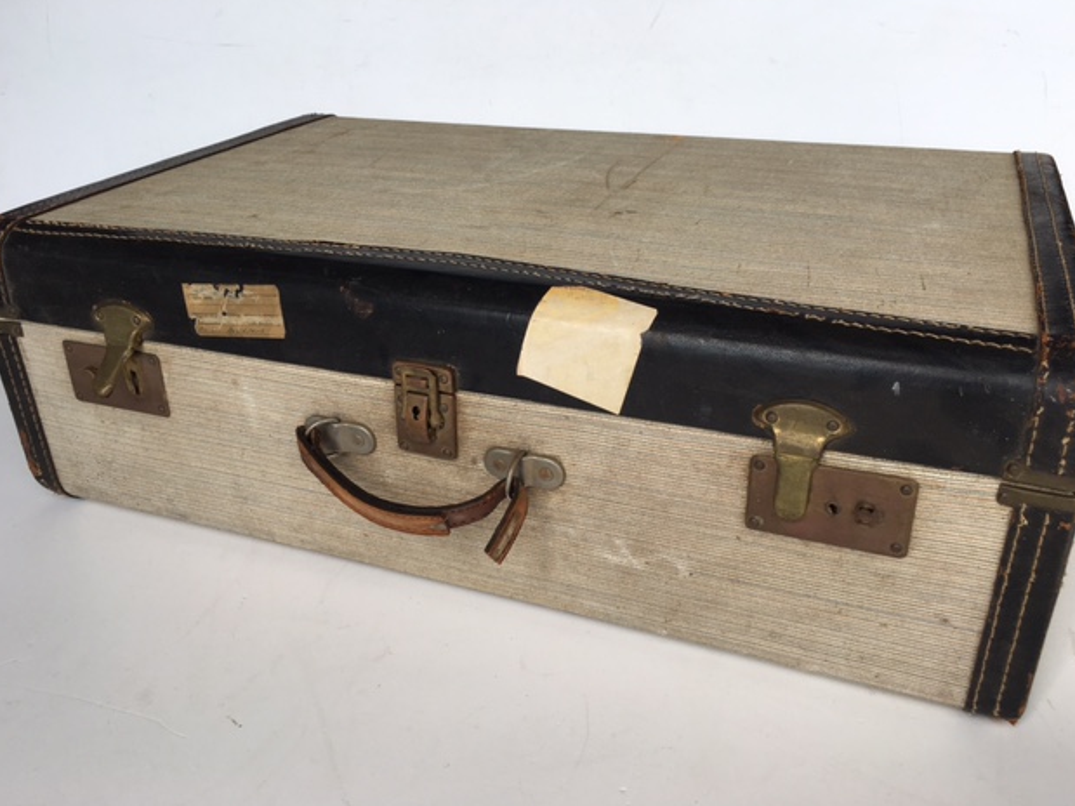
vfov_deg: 46.8
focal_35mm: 30
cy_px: 405
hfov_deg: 60.0
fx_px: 931
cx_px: 535
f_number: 2.2
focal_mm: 4.15
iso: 25
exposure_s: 1/427
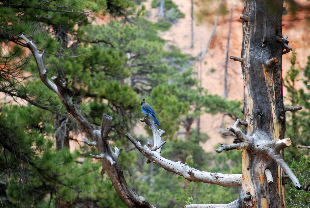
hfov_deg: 6.9
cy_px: 104
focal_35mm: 300
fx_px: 2586
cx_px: 155
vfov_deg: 4.6
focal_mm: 200
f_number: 6.3
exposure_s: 1/500
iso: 1000
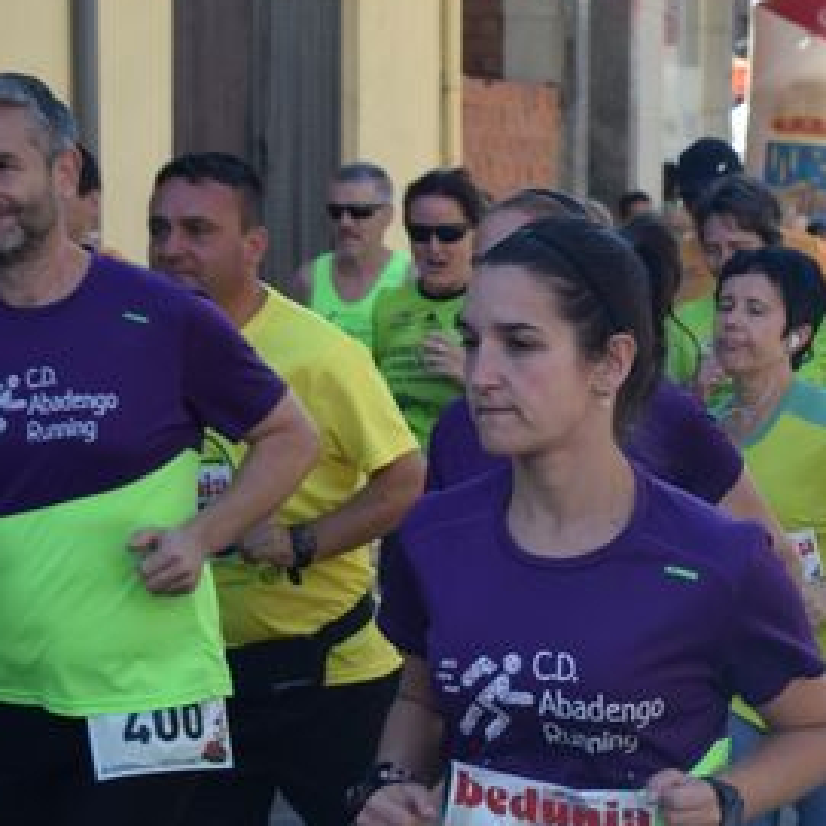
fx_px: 4569
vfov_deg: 10.3
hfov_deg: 10.2
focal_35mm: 169
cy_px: 578
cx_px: 878
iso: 800
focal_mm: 45
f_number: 5
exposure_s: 1/800
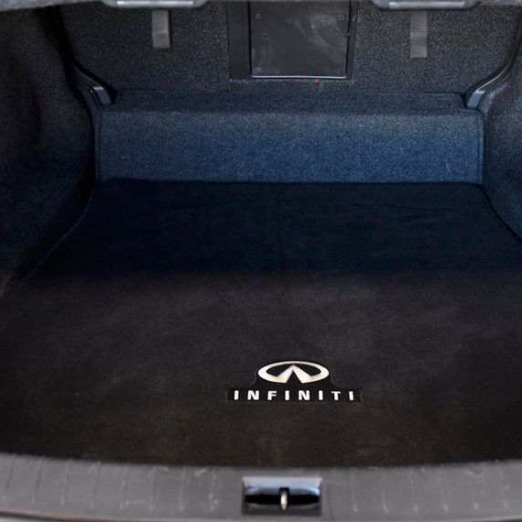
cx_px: 292
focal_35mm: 55
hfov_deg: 31.1
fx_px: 938
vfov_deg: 31.0
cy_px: 218
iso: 1250
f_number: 3.5
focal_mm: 24
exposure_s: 1/250
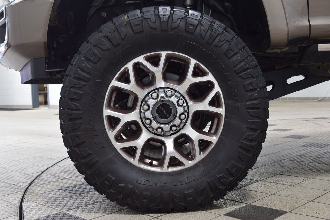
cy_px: 110
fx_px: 440
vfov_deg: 28.1
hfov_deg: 41.1
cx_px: 165
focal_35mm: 48
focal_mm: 32
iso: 720
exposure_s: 1/15
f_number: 6.3
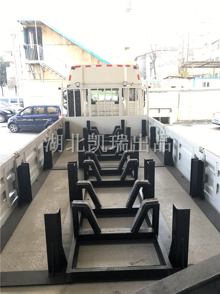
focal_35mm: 29
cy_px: 147
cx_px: 110
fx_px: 246
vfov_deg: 61.7
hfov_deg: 48.2
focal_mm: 4.15
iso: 25
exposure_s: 1/33
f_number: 2.2
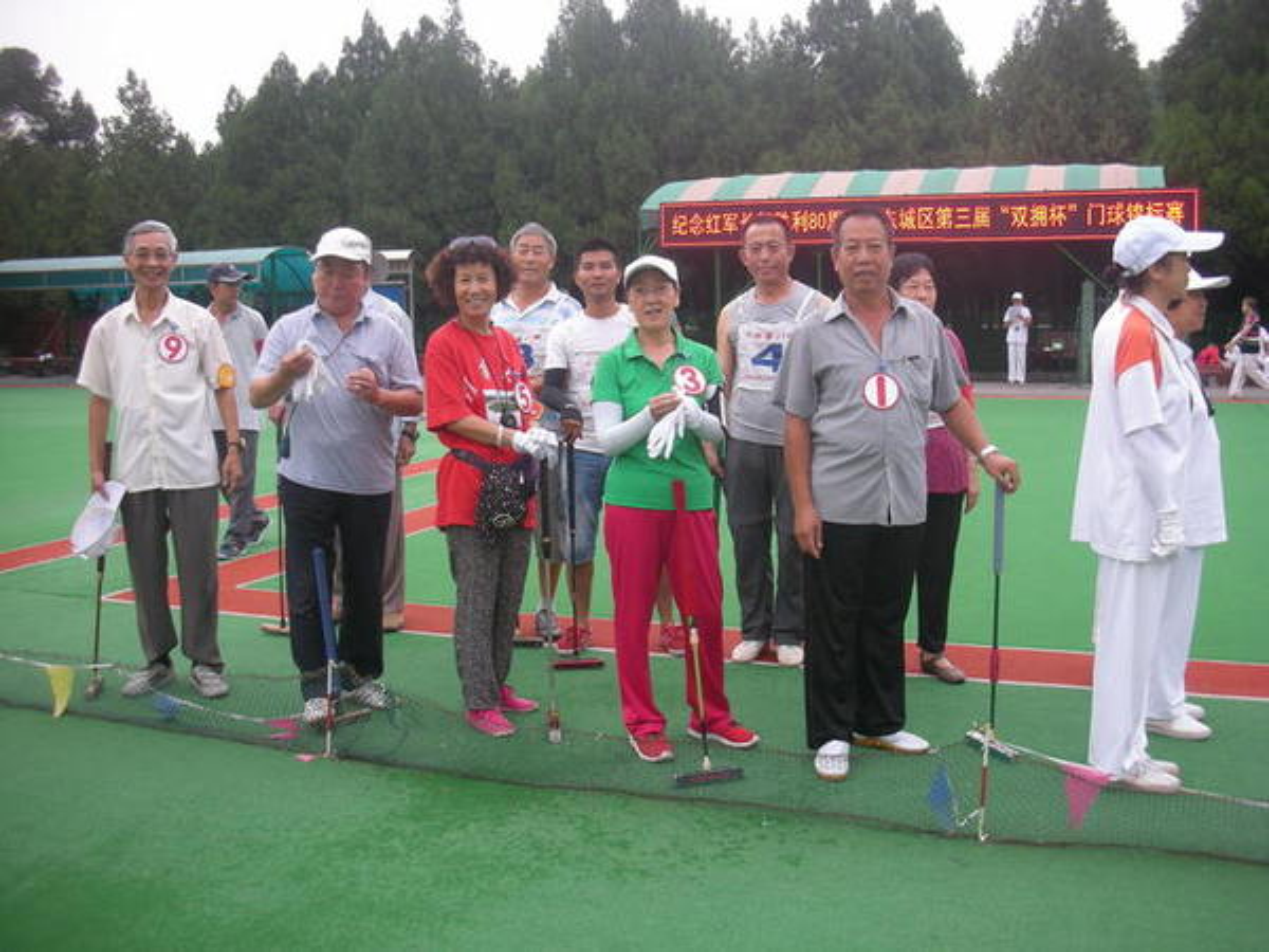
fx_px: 1283
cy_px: 476
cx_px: 634
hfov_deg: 52.6
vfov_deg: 40.7
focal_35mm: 35
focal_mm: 5.8
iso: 50
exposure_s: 1/87.6
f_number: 2.8
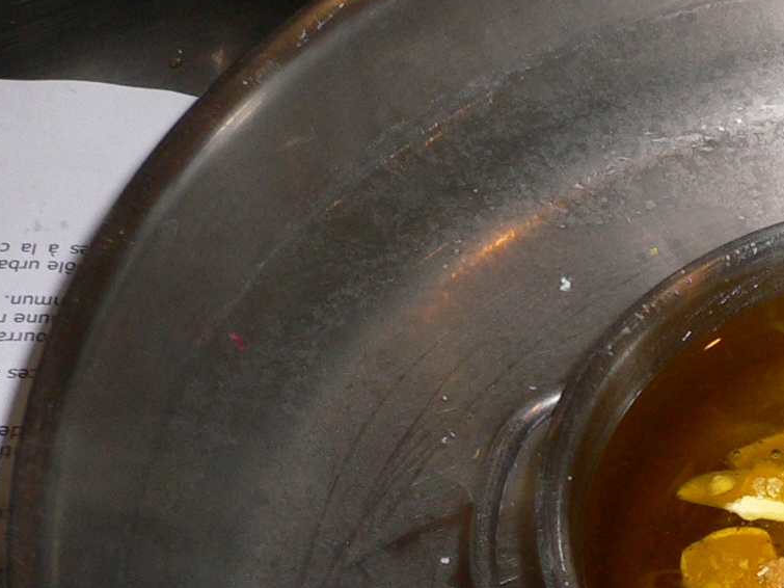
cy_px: 623
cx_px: 908
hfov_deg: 19.6
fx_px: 2151
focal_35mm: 95
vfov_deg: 15.2
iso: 100
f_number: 2.8
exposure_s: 1/60
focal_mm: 5.8
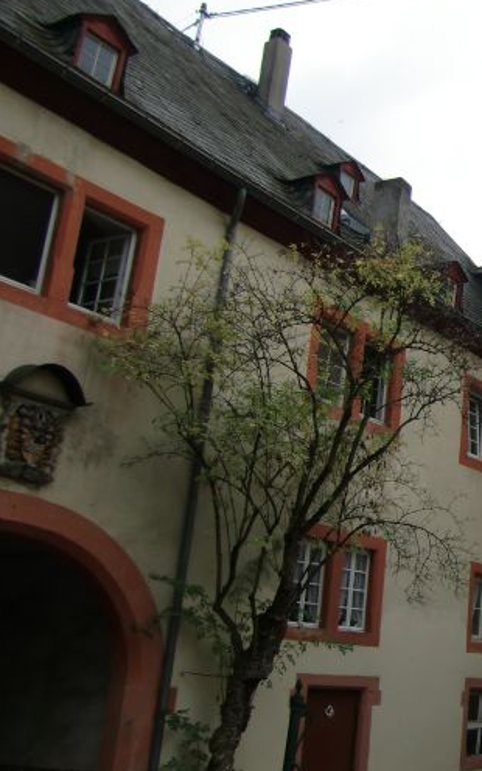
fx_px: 862
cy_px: 448
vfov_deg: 48.0
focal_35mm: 41
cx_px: 620
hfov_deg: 26.6
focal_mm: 4.3
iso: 64
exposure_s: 1/200
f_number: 3.2
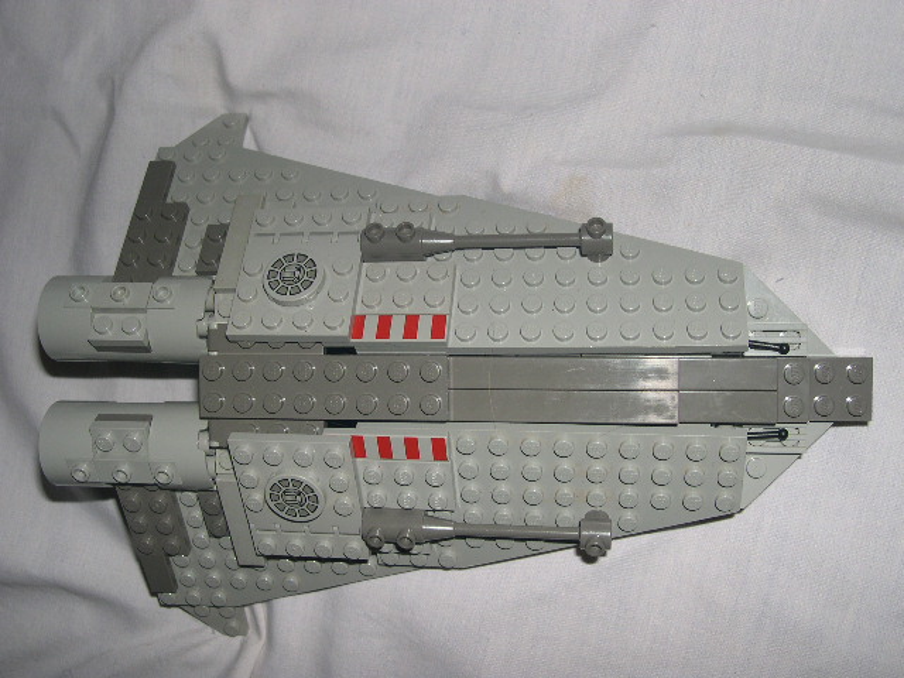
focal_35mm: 38
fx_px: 992
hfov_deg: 49.0
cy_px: 339
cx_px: 452
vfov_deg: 37.7
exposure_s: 1/60
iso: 100
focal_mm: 8
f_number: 7.6
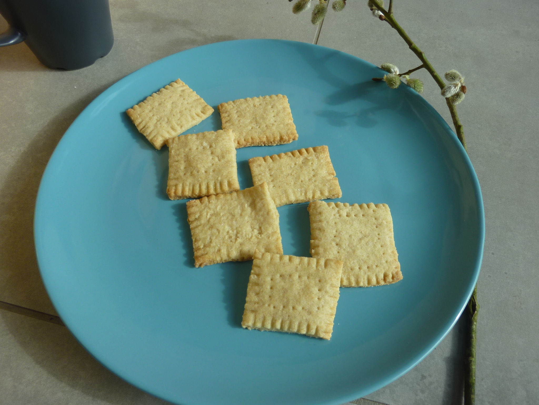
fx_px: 389
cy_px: 202
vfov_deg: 54.9
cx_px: 270
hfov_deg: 69.4
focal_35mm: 25
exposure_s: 1/100
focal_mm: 4.5
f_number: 3.3
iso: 80
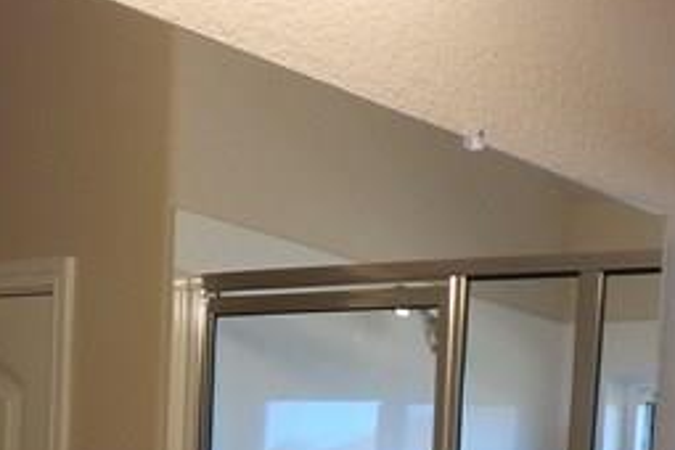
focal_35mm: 92
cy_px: 871
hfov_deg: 20.4
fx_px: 1725
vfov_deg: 13.1
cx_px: 858
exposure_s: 1/30
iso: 125
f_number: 3
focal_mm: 4
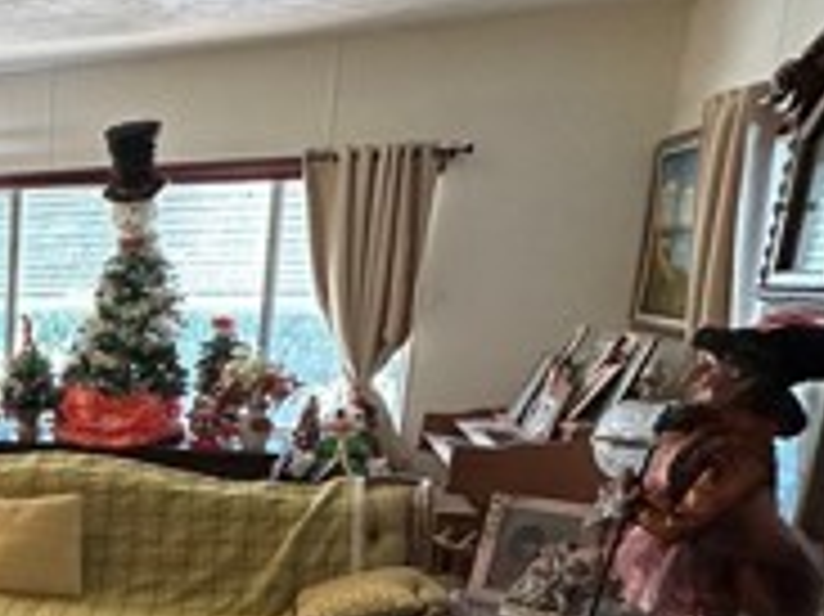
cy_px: 558
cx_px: -311
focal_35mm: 49
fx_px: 1166
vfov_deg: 28.5
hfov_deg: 29.3
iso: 200
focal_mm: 2.22
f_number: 2.2
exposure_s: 1/60
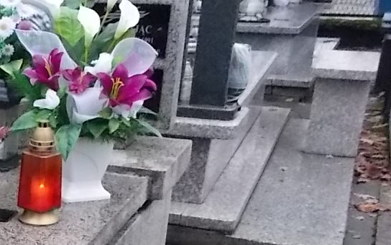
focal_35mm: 81
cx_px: -162
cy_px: 271
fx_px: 863
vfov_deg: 15.7
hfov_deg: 22.0
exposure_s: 1/250
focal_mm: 4.6
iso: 400
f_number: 3.2
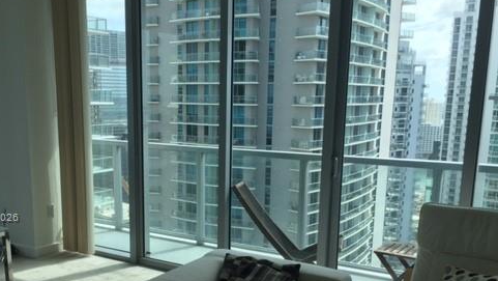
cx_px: 208
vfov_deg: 27.9
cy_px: 218
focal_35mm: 42
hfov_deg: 48.1
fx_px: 555
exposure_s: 1/842
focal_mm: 4.15
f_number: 2.2
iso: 32
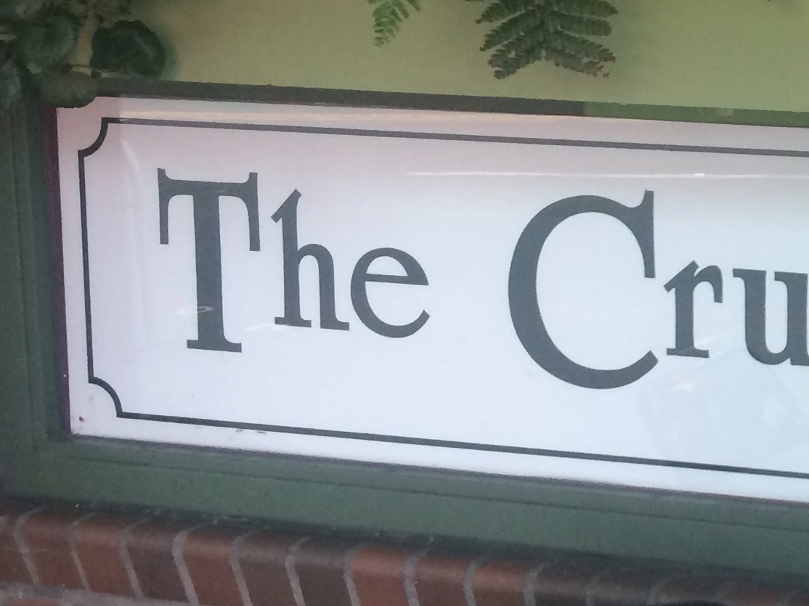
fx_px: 1986
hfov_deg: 20.8
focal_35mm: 85
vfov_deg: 17.3
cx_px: 1076
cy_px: 173
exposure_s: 1/30
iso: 80
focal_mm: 4.15
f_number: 2.2
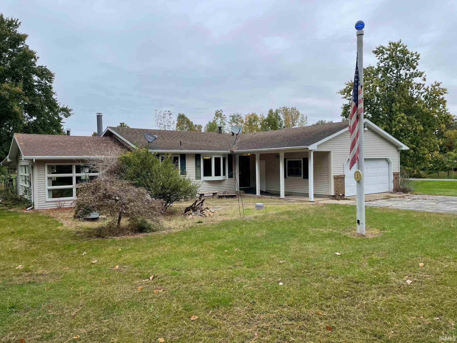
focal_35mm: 26
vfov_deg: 53.1
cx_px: 228
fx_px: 343
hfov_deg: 67.3
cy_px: 172
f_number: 1.6
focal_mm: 4.2
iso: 32
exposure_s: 1/1014
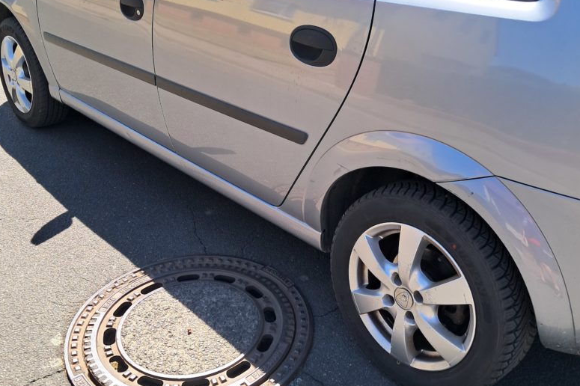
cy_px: 190
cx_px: 289
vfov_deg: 44.9
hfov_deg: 63.7
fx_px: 467
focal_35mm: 29
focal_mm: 4
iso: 50
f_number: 1.8
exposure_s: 1/134
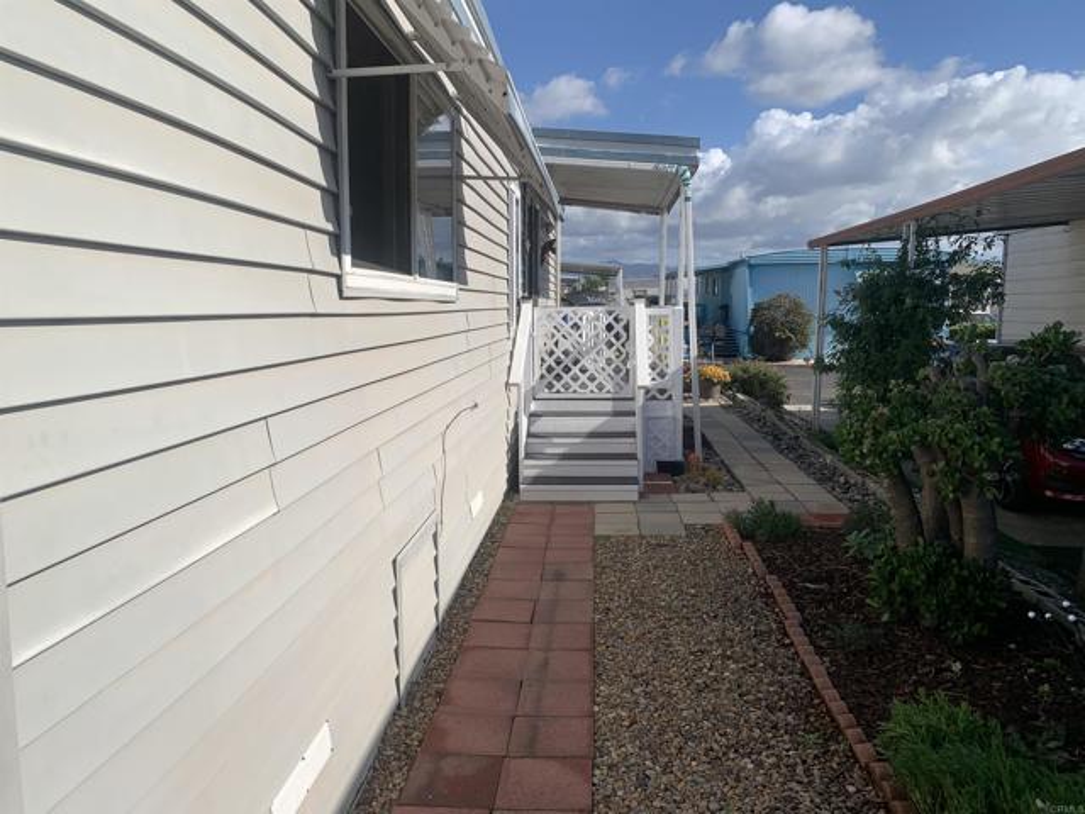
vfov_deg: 53.1
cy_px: 407
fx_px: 815
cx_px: 542
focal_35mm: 26
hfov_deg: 67.3
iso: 25
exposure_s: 1/3521
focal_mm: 4.25
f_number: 1.8
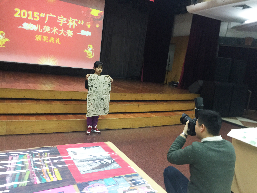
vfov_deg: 48.2
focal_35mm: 29
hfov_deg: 61.7
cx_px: 128
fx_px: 215
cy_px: 96
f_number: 2.2
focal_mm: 4.15
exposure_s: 1/17
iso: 100
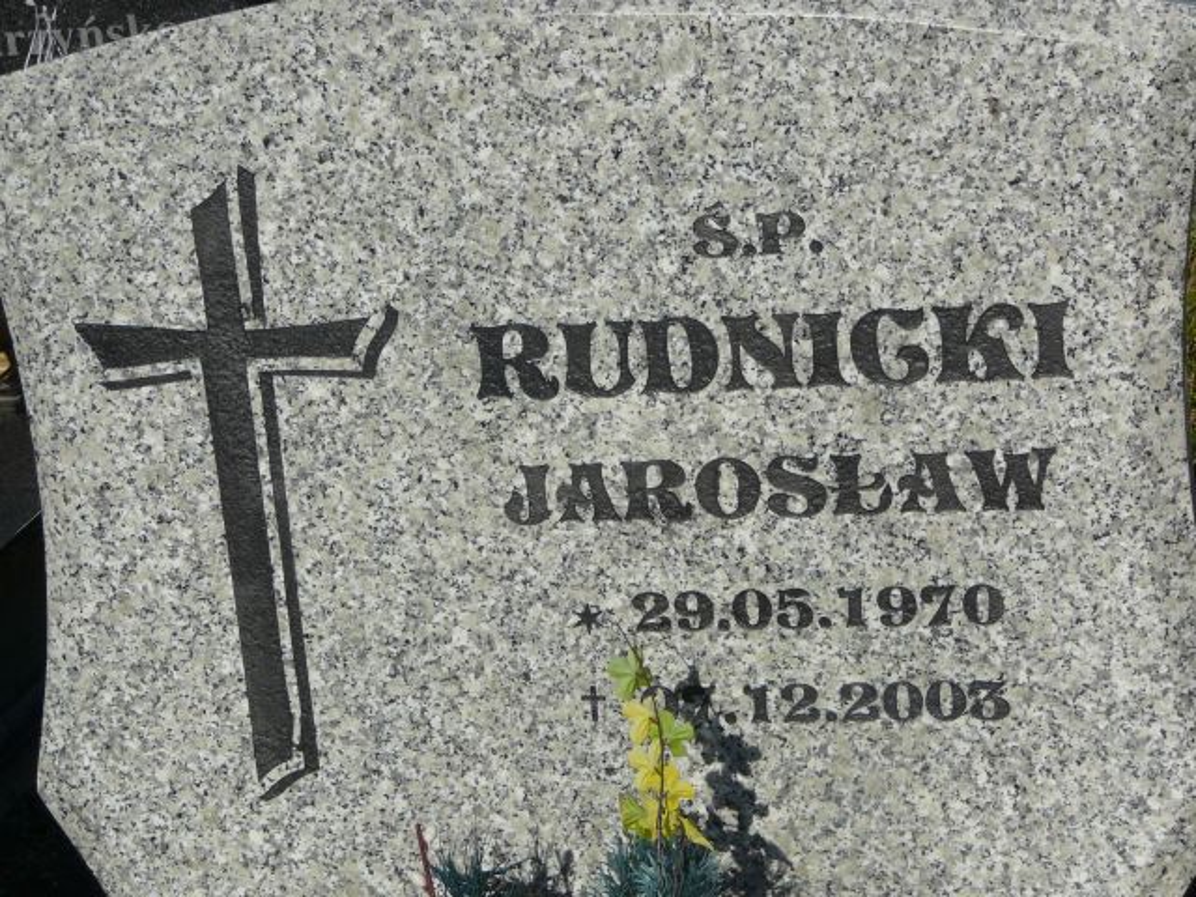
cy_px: 448
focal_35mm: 95
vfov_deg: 15.6
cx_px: 598
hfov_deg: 20.7
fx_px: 3282
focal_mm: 14.1
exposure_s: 1/800
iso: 80
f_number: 6.3
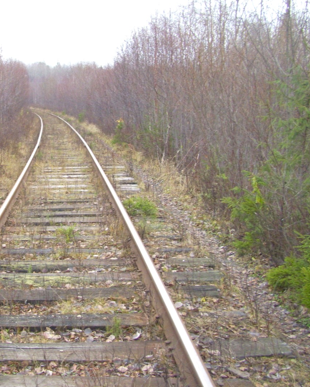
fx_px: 527
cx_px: 98
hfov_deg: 32.4
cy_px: 193
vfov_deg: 40.3
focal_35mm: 46
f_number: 2.9
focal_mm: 5.7
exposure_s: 1/60
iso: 125
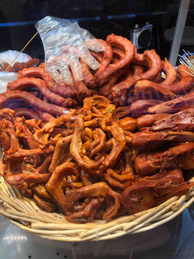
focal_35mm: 29
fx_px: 217
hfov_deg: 48.2
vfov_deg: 61.7
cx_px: 97
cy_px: 130
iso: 40
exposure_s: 1/100
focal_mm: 3.99
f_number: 1.8
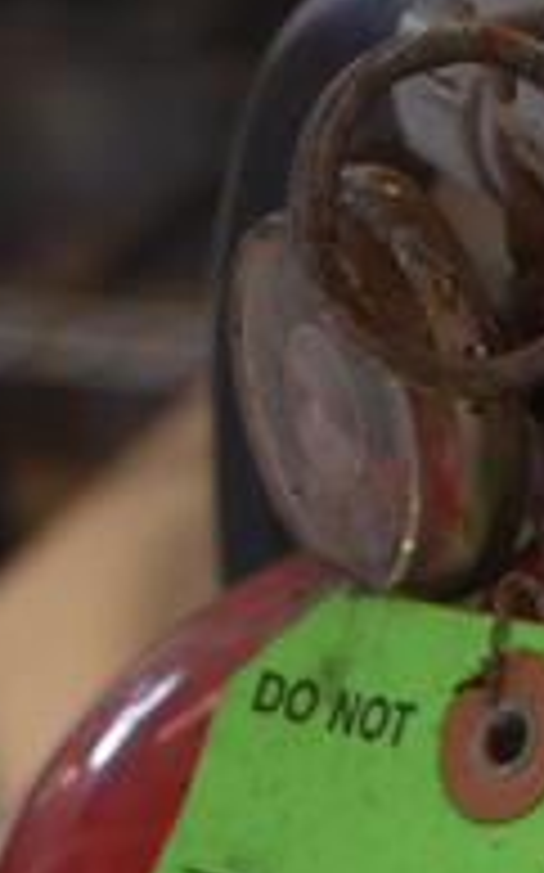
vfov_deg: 11.3
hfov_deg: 7.4
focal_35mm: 173
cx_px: 863
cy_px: 1577
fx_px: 4110
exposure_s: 1/125
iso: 1000
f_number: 3.8
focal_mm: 24
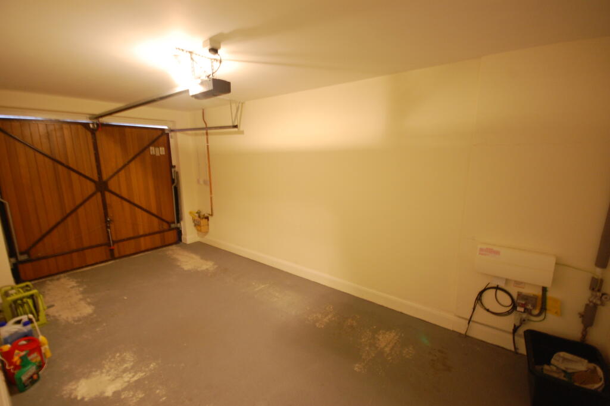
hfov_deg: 100.4
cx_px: 305
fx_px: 254
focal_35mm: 15
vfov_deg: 77.2
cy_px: 203
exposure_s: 1/8
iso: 800
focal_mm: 10
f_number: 4
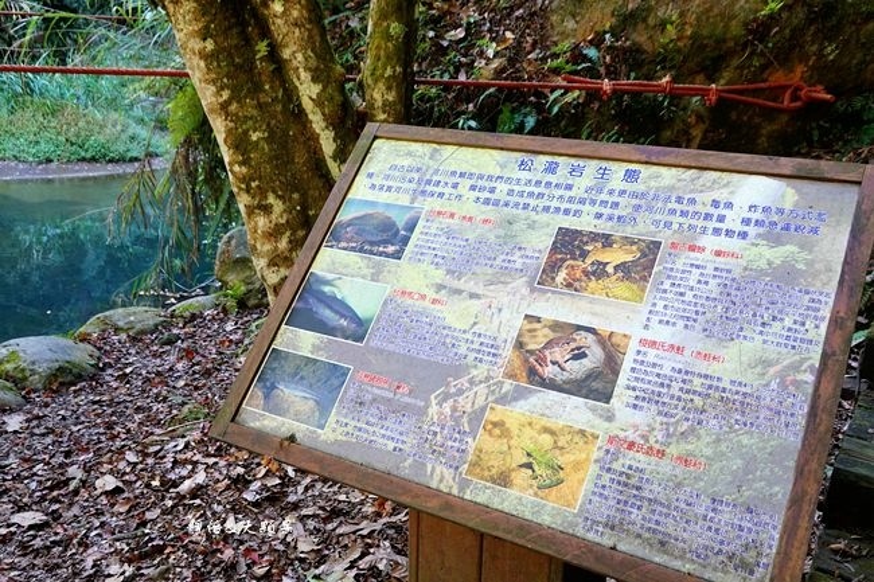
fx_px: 825
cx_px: 437
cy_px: 291
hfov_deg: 55.8
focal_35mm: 34
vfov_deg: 38.9
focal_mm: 12.51
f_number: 3.5
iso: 250
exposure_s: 1/40
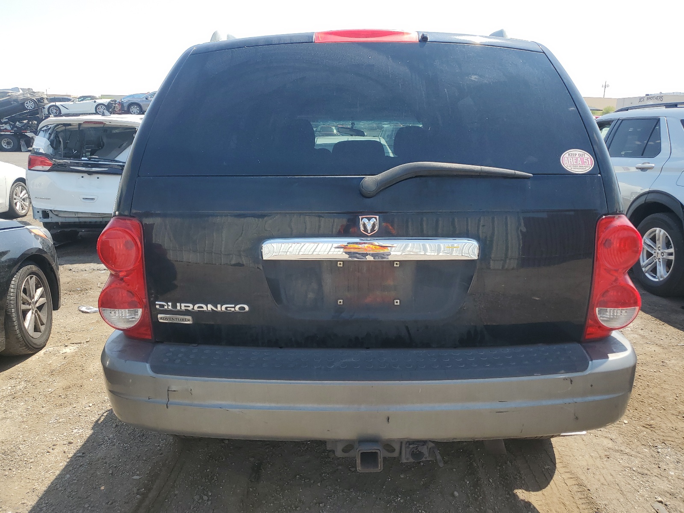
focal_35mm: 26
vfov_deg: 53.1
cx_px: 342
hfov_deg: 67.3
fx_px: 514
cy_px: 256
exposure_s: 1/1429
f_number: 1.5
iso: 50
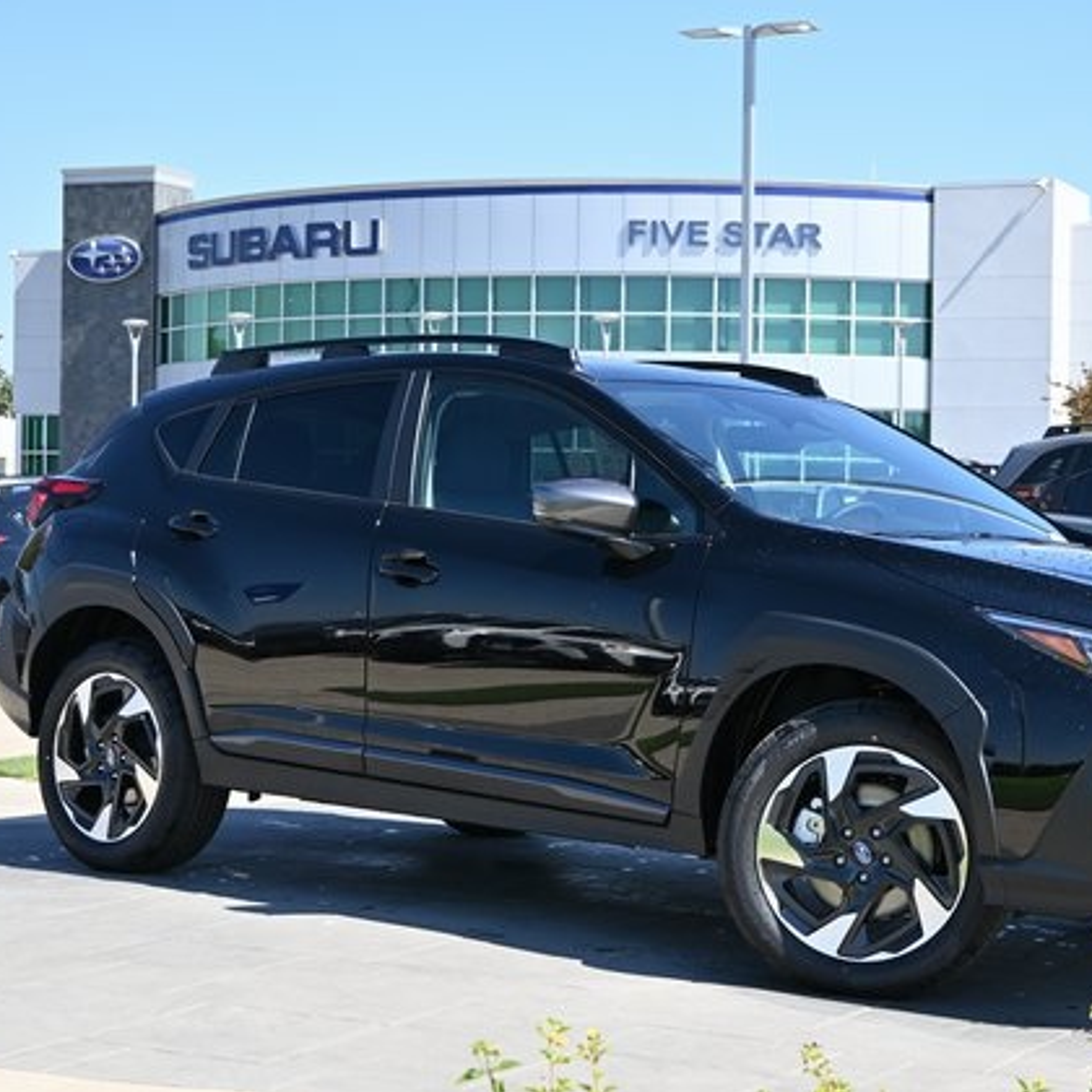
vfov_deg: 24.7
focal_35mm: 70
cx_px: 712
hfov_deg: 24.6
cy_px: 542
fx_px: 2498
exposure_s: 1/2000
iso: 360
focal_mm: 36
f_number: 4.2
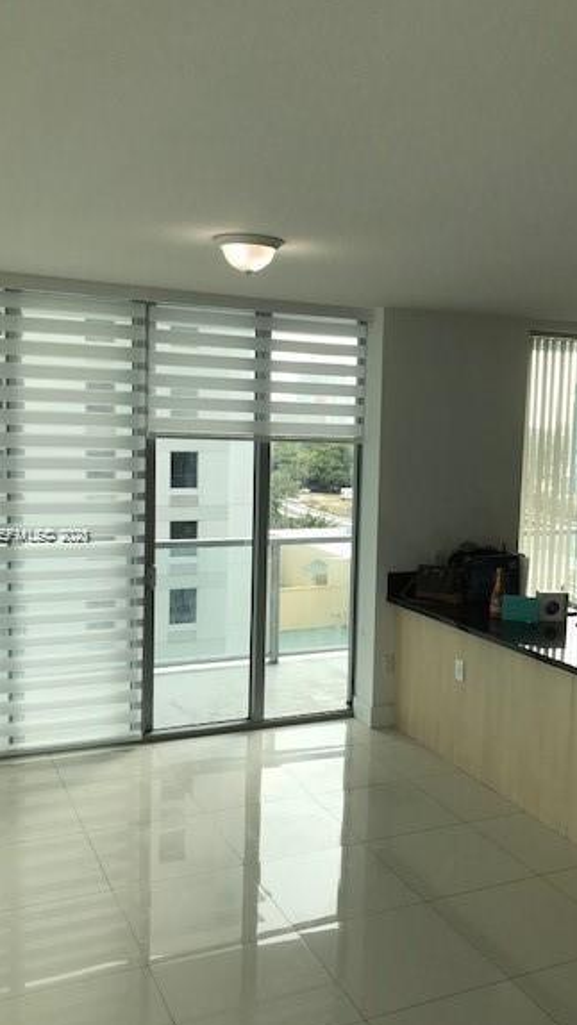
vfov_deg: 58.0
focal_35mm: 34
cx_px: 339
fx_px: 925
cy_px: 536
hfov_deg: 34.6
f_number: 1.8
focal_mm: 3.99
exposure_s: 1/267
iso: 20
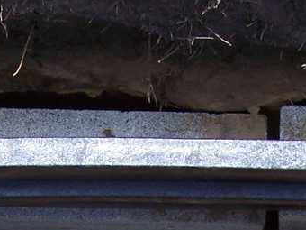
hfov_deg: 9.7
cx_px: 188
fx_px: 1803
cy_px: 435
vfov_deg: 7.1
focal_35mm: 204
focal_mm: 10.7
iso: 100
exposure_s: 1/500
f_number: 4
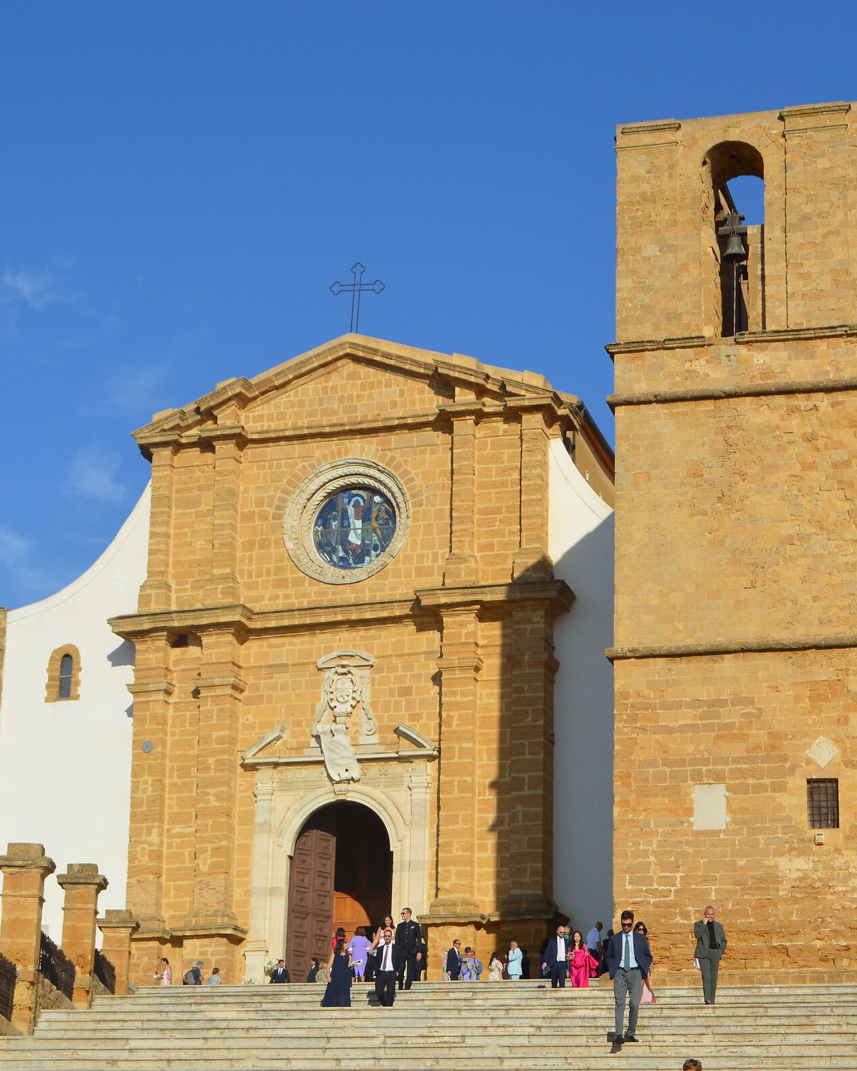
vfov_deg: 27.9
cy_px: 536
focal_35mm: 68
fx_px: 2156
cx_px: 567
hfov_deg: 22.4
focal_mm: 32
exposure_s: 1/320
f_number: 9
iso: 100
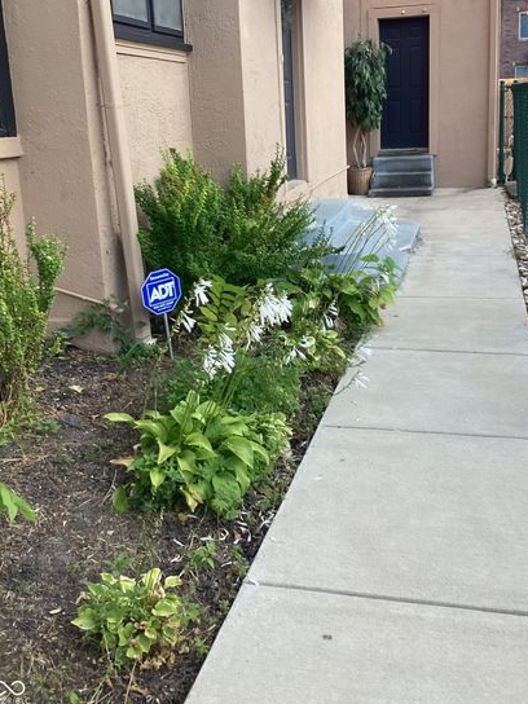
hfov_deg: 37.7
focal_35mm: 38
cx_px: 299
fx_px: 773
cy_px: 283
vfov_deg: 48.7
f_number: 2.4
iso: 50
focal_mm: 3.3
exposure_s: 1/120
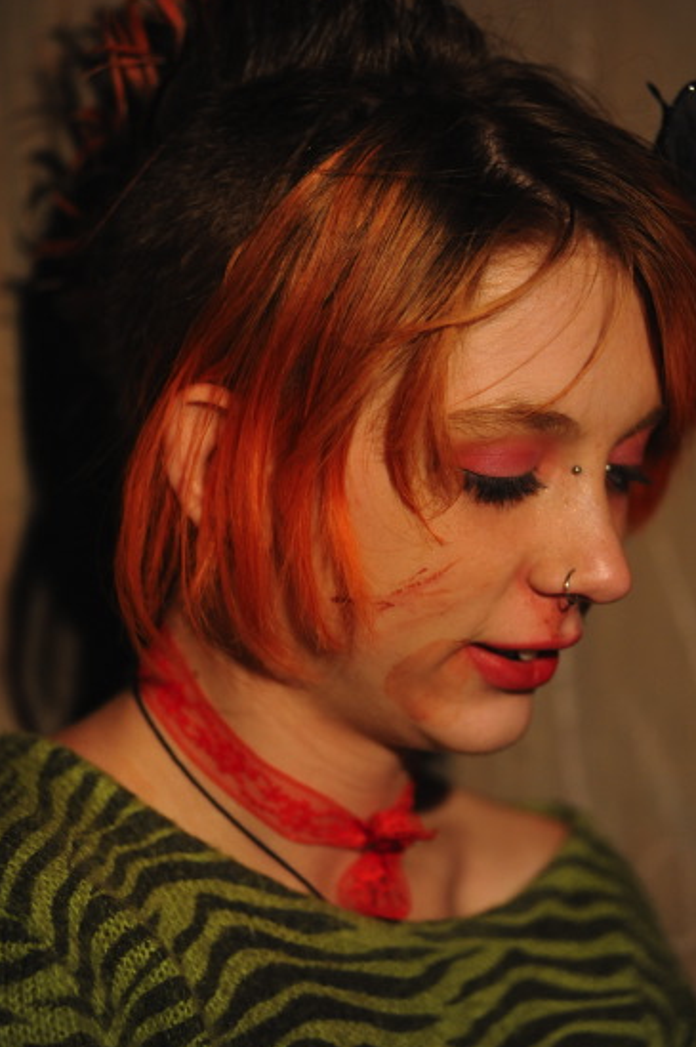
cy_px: 404
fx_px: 5142
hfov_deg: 7.7
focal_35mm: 177
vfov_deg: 11.6
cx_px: 424
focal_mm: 135
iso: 2000
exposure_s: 1/320
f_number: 2.8
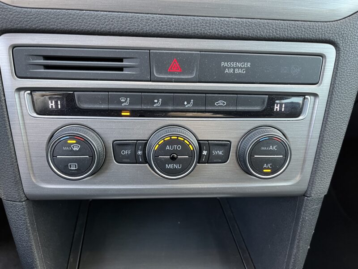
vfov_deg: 53.1
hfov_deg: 67.3
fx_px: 269
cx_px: 179
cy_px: 134
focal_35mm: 26
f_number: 1.6
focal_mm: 5.1
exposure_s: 1/53
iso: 200
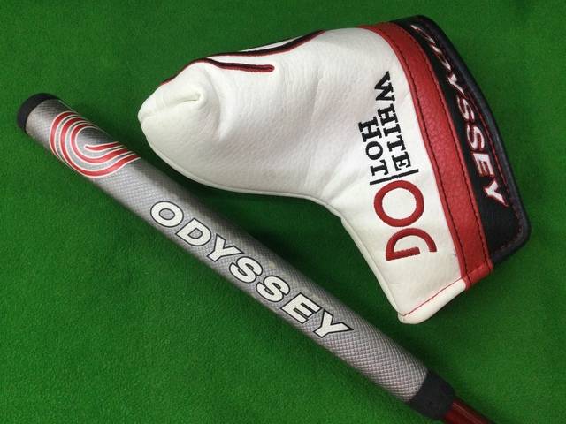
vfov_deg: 45.4
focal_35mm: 31
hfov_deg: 58.4
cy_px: 212
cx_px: 283
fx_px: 507
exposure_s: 1/30
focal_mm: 3.3
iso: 40
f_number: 2.4
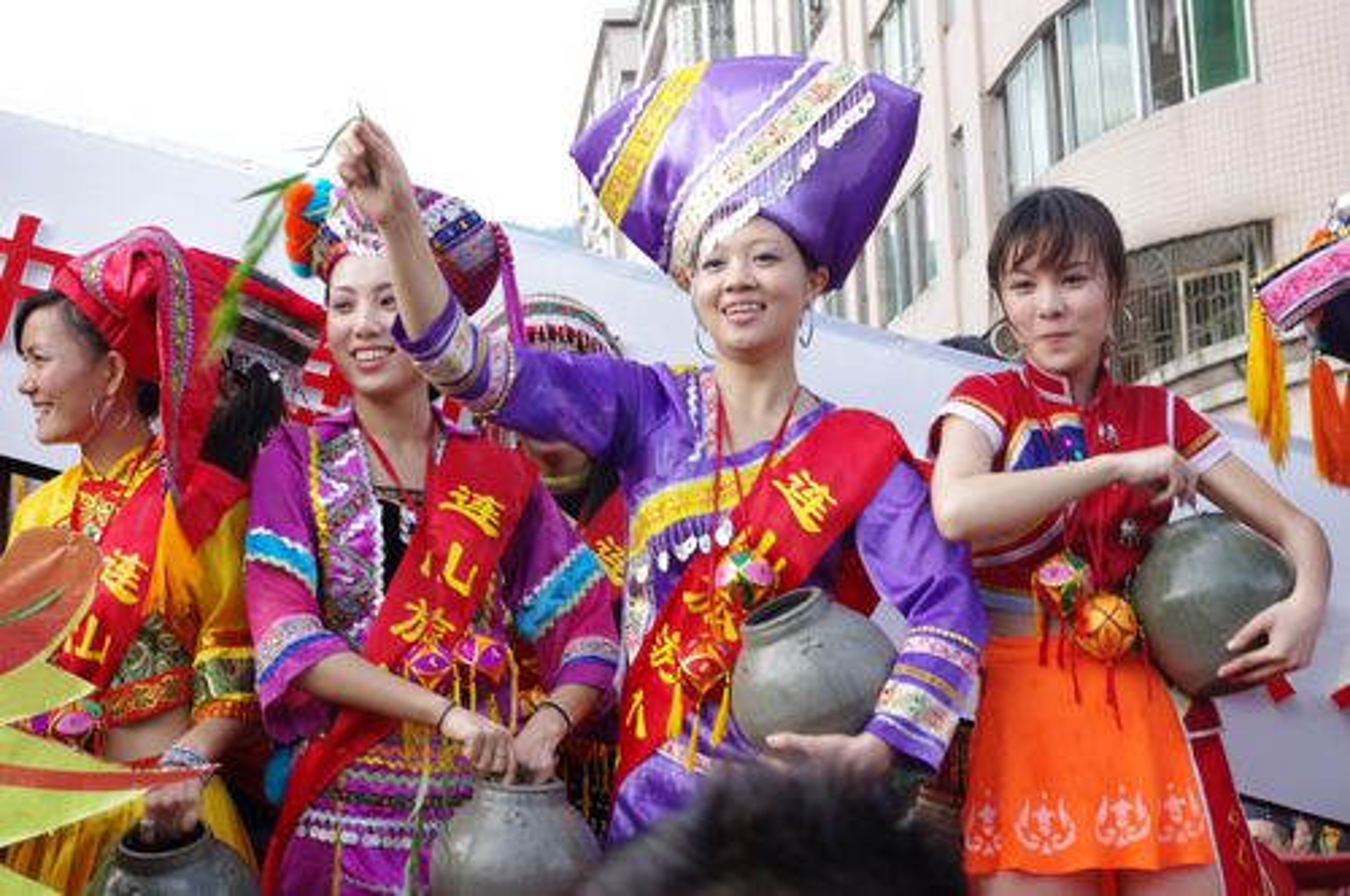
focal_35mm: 64
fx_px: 2397
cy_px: 448
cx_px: 675
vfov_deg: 21.2
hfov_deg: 31.5
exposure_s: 1/125
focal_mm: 42.5
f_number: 7.1
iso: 200
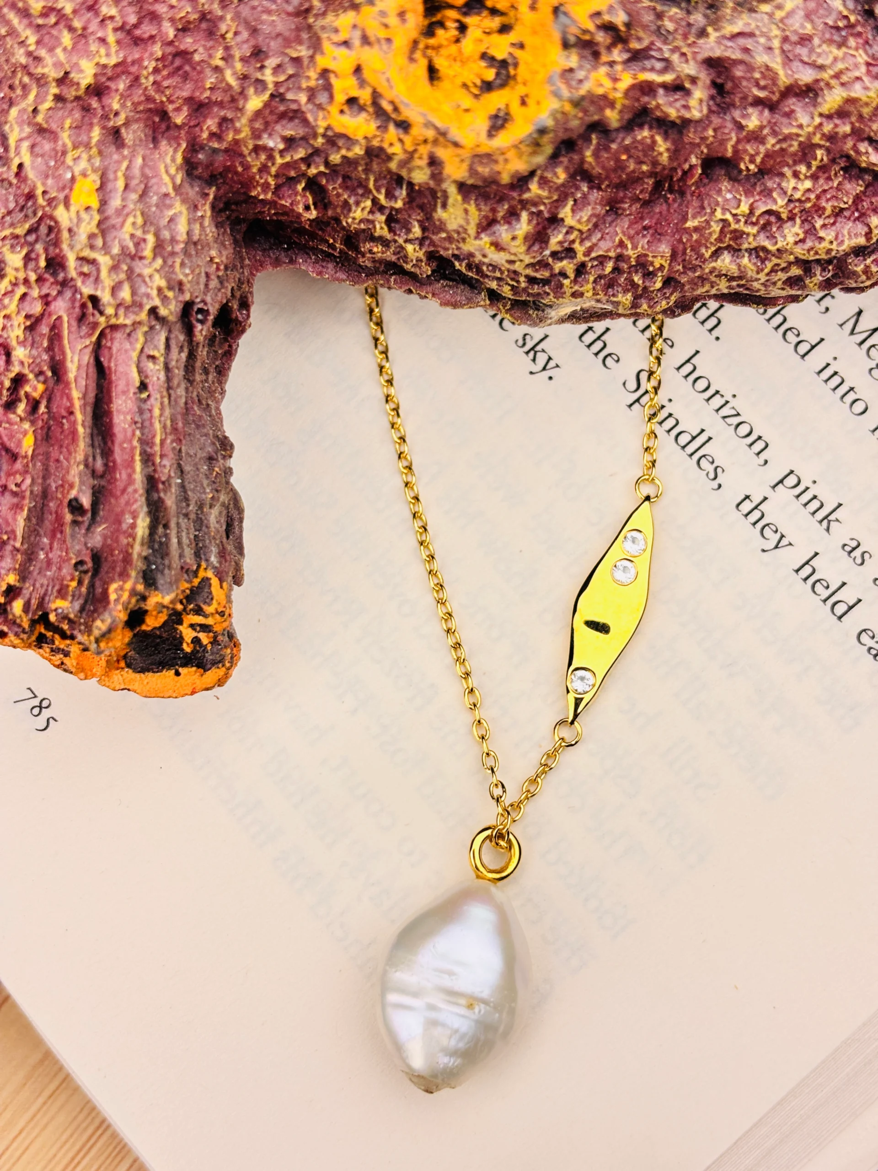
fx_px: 1759
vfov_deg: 36.8
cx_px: 439
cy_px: 586
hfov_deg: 28.0
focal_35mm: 52
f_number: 1.6
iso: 32
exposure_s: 1/943
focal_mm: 5.96
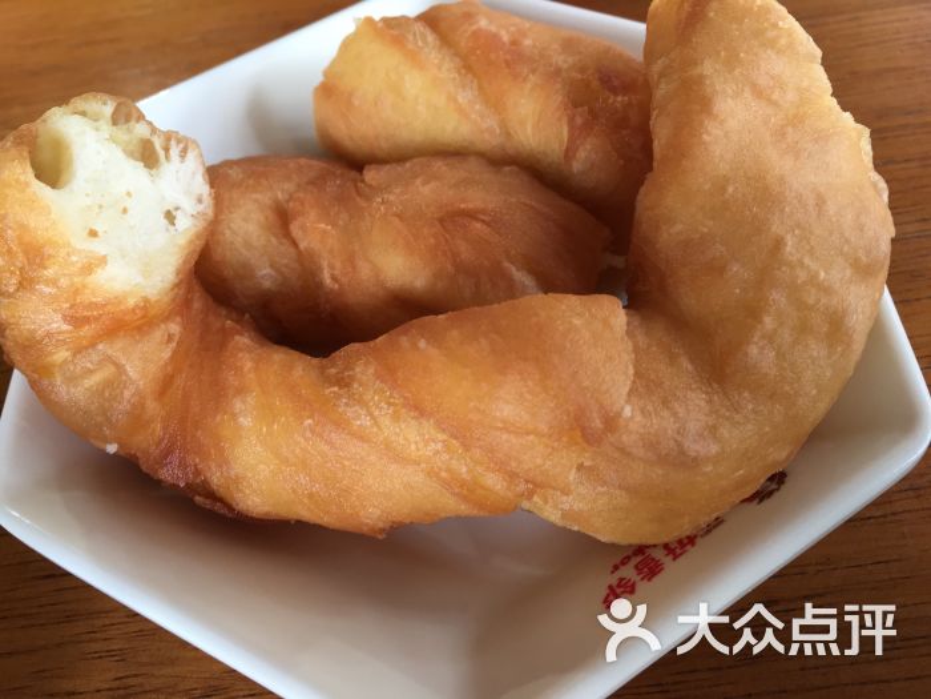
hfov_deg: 61.7
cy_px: 350
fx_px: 780
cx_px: 466
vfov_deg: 48.2
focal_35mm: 29
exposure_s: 1/33
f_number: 2.2
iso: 50
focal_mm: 4.15
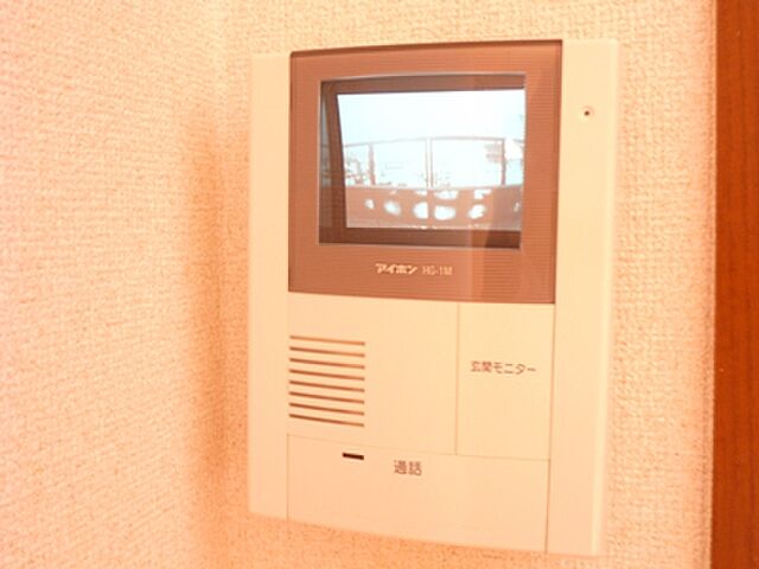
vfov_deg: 37.7
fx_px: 833
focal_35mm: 38
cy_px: 284
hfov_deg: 49.0
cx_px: 380
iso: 100
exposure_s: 1/8
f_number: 3.8
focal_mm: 6.8
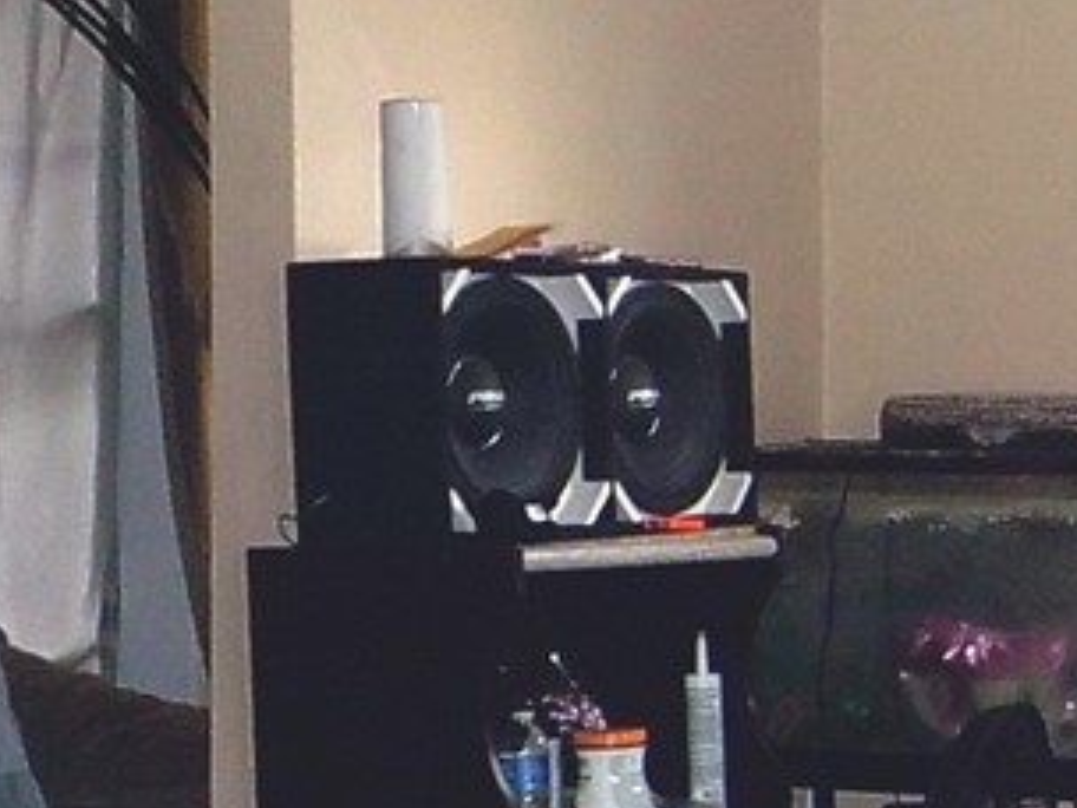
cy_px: 563
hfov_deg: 17.8
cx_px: 1516
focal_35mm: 101
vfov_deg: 14.6
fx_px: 3142
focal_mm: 4.1
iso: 200
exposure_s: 1/30
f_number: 3.3
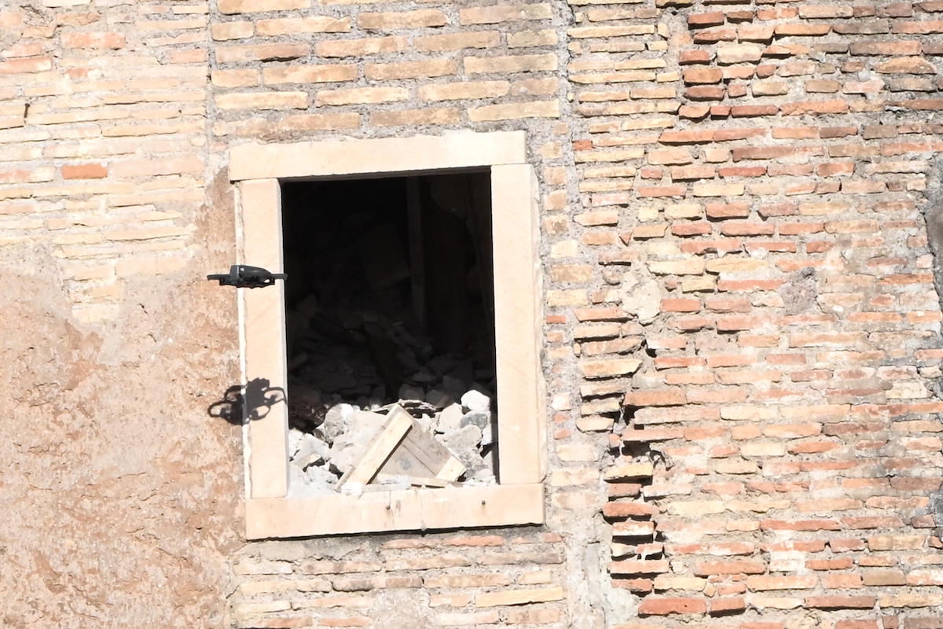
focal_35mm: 300
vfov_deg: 4.6
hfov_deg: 6.9
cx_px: 472
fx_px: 7858
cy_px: 314
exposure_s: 1/400
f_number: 18
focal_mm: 200
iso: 1000
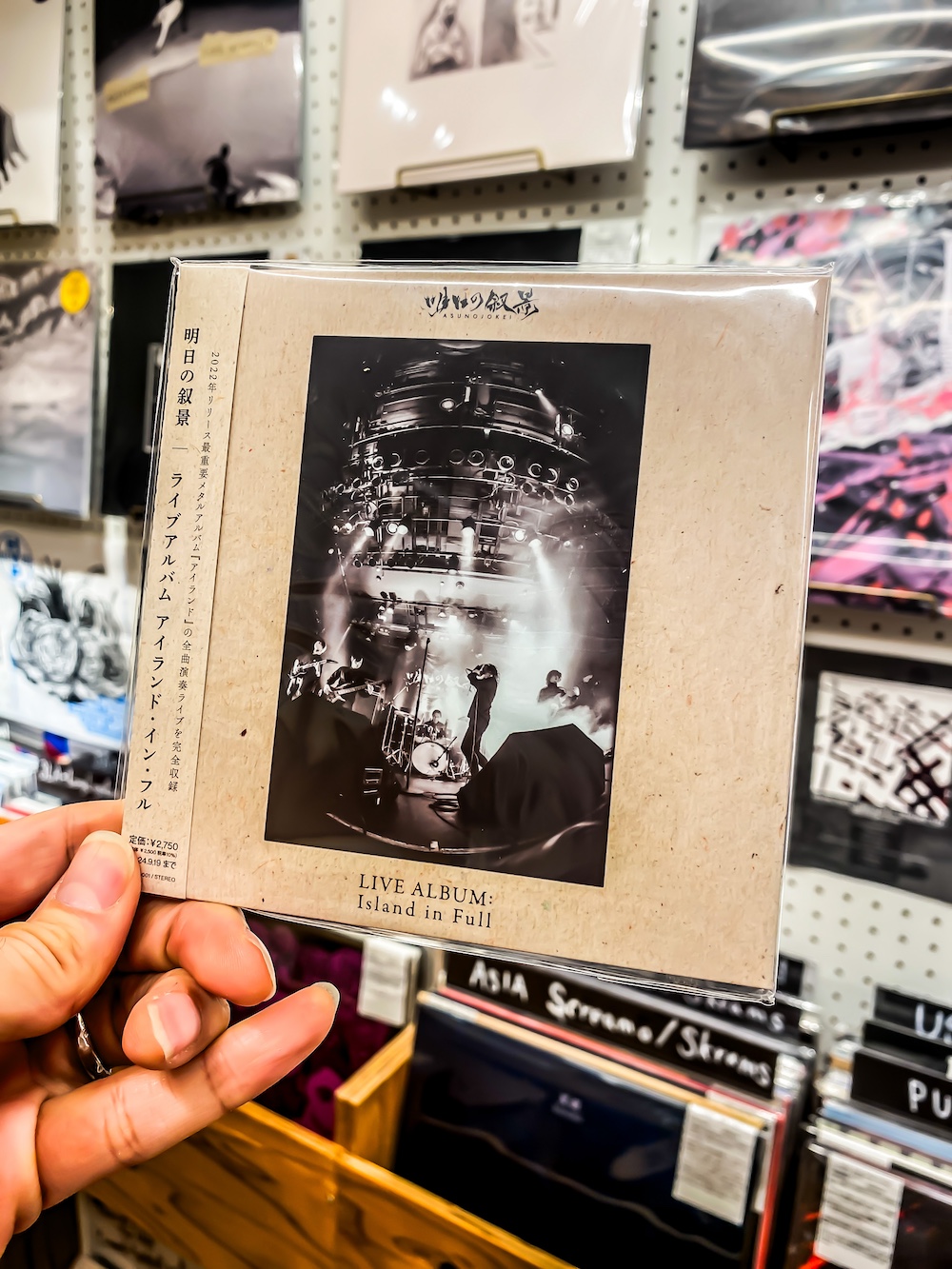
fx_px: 953
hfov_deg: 53.1
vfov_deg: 67.3
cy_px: 634
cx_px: 476
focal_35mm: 26
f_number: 1.8
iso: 64
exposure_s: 1/100
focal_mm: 4.25
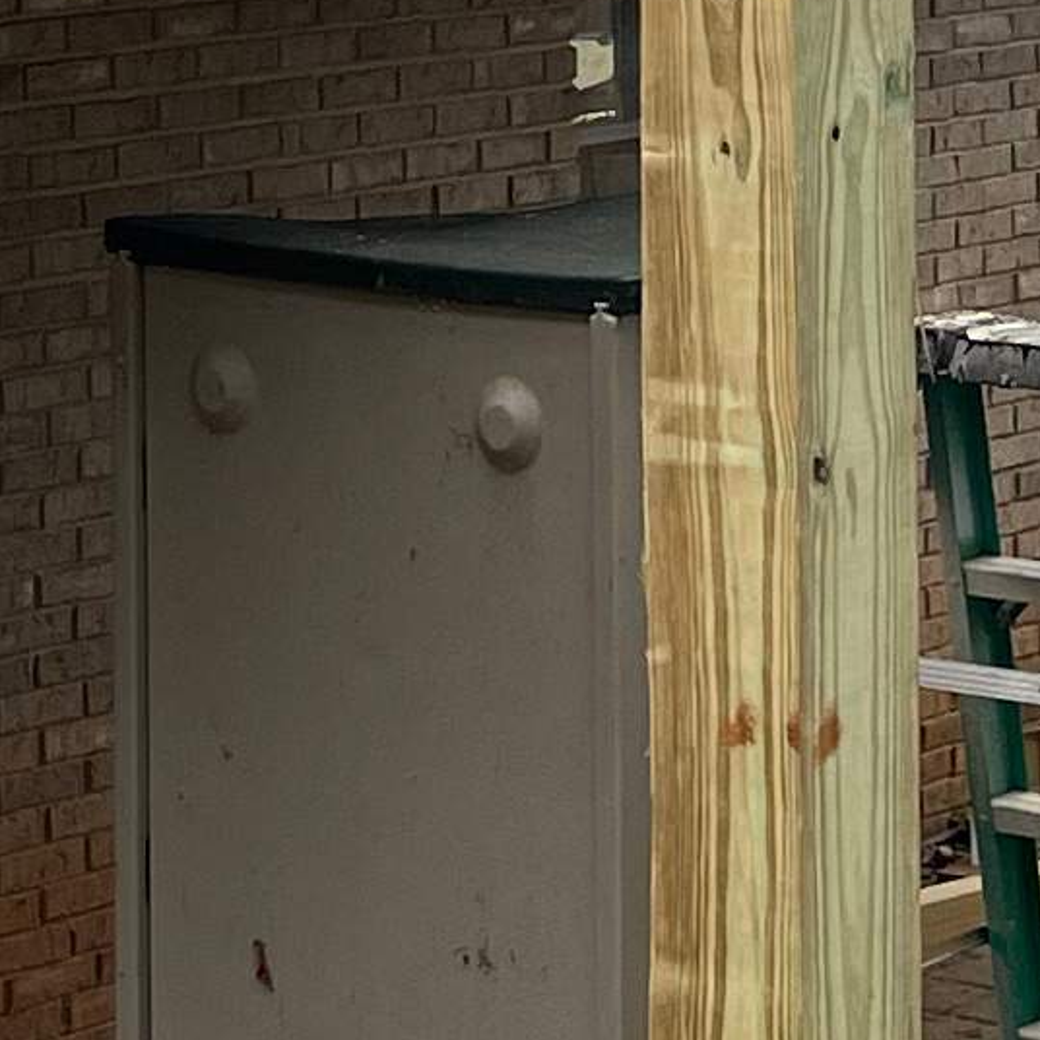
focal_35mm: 173
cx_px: 1069
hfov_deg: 10.0
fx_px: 5880
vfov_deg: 10.0
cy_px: -29
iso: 32
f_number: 1.6
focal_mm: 5.1
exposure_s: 1/388
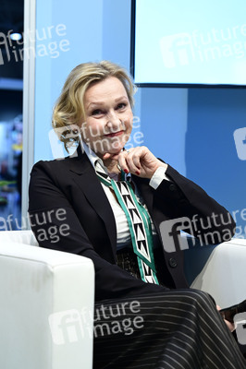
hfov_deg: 19.4
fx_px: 719
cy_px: 184
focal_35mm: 70
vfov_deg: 28.9
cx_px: 123
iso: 1000
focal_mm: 70
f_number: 4.5
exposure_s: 1/160
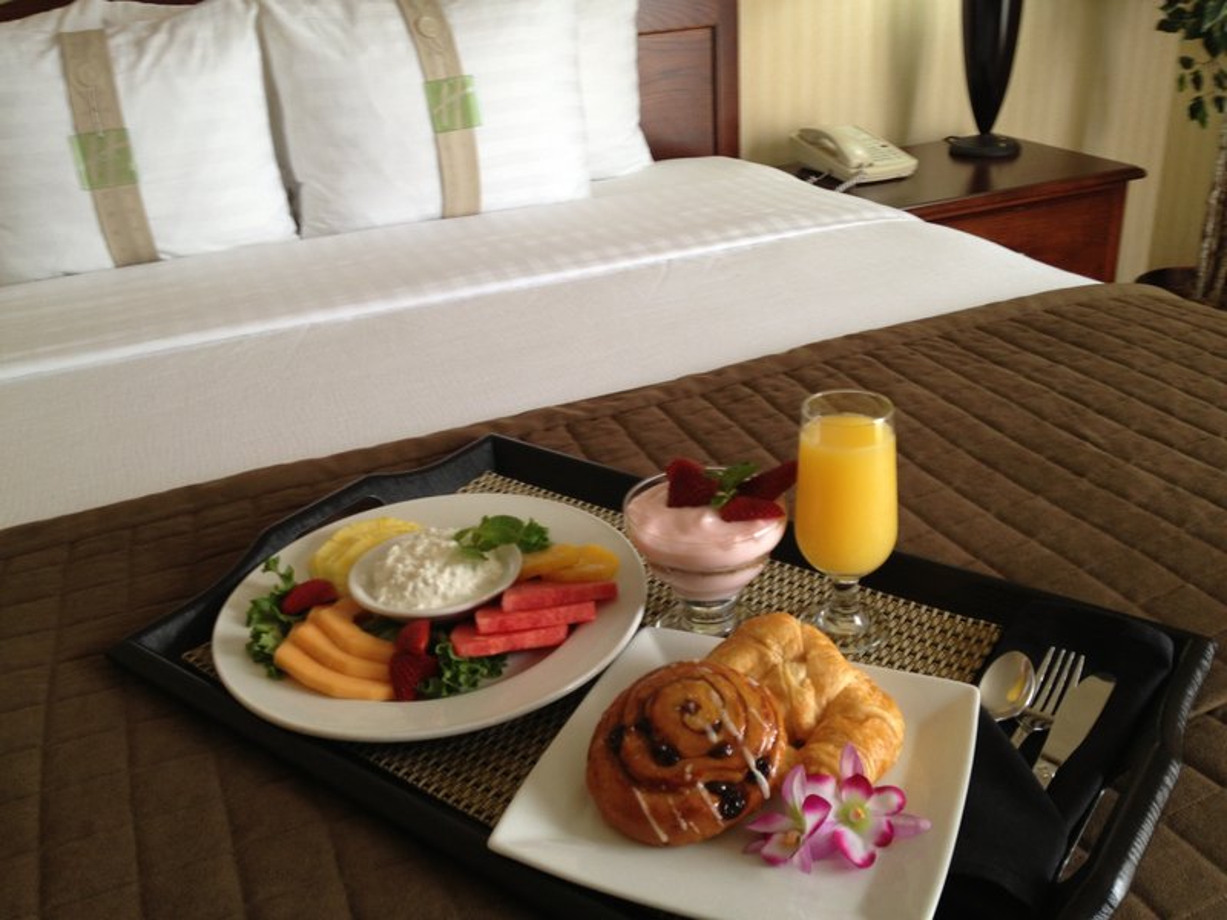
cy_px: 460
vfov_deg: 40.7
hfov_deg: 52.6
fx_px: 1241
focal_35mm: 35
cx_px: 614
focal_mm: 4.28
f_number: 2.4
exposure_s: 1/20
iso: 64
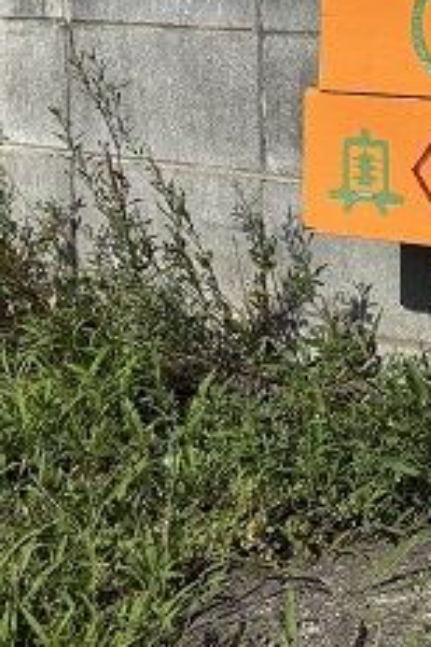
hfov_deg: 15.4
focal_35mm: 82
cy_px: 24
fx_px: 1472
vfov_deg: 23.8
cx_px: 646
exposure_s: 1/5076
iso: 50
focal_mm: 5.96
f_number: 1.6
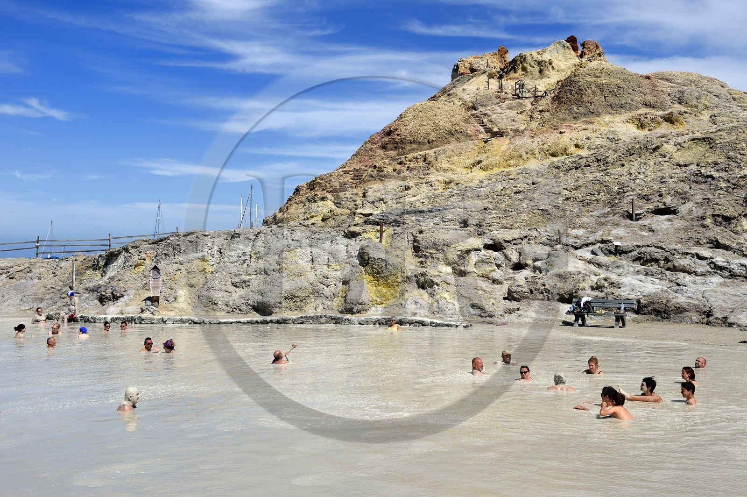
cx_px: 374
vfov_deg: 28.0
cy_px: 248
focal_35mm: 48
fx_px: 995
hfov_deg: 41.1
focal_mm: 48
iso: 200
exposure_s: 1/400
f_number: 13
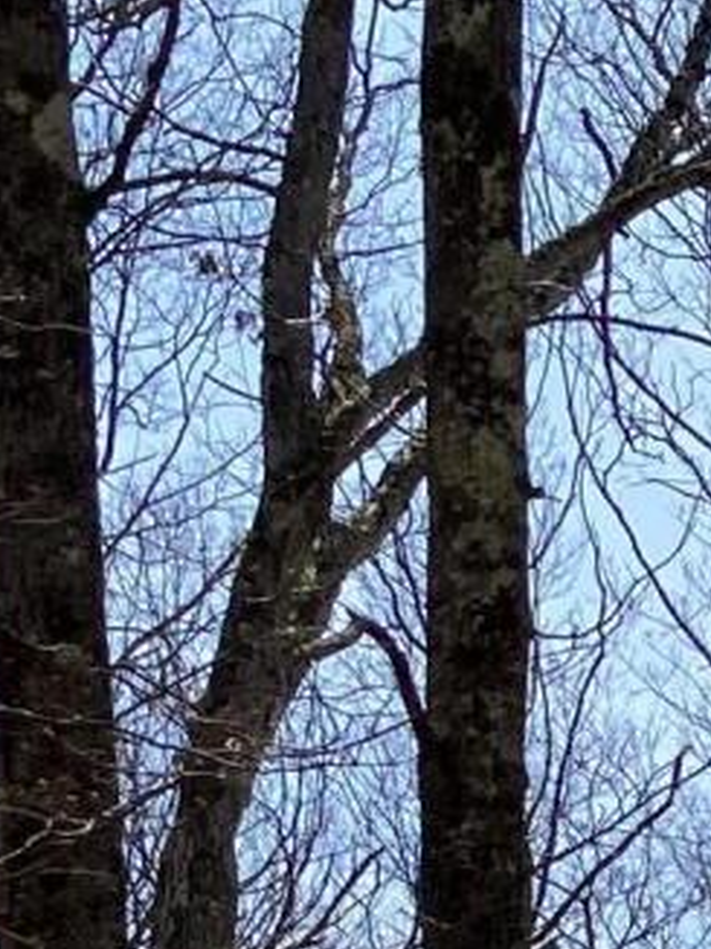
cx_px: 1733
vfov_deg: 10.4
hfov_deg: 8.5
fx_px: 4357
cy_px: 2426
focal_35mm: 159
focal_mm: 4.25
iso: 32
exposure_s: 1/1629
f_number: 1.8
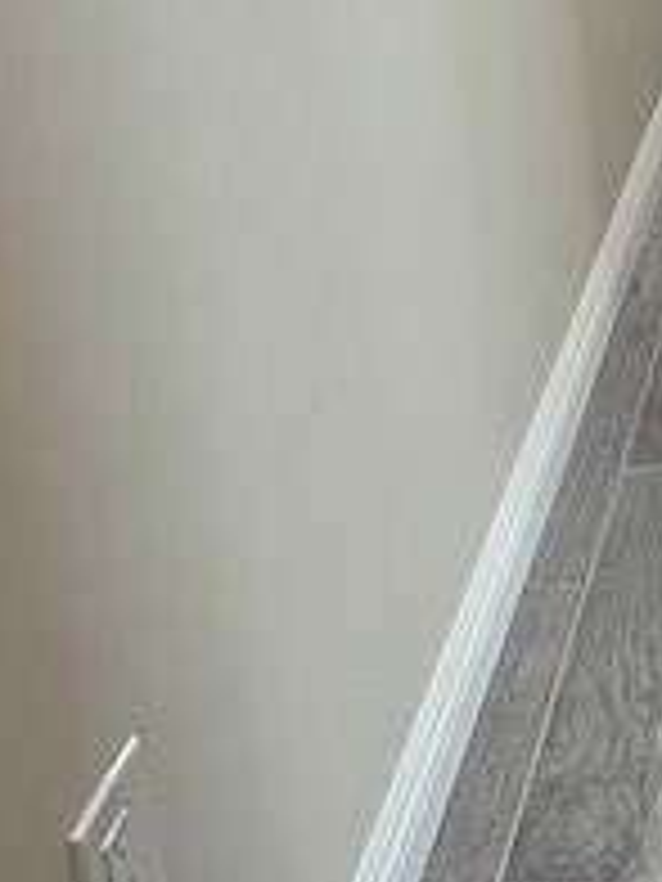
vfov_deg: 24.3
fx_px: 1861
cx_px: 923
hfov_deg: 18.4
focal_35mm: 73
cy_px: -162
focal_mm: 2.22
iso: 250
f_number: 2.2
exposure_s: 1/120
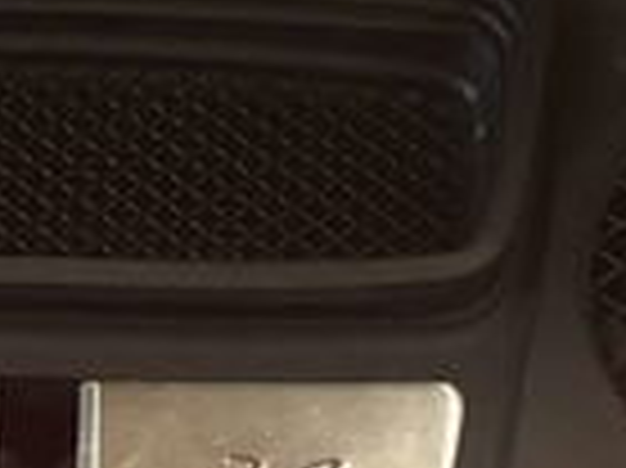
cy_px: 900
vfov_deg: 9.1
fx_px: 2801
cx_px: 68
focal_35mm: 155
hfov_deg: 12.7
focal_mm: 3.99
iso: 100
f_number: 1.8
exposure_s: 1/11
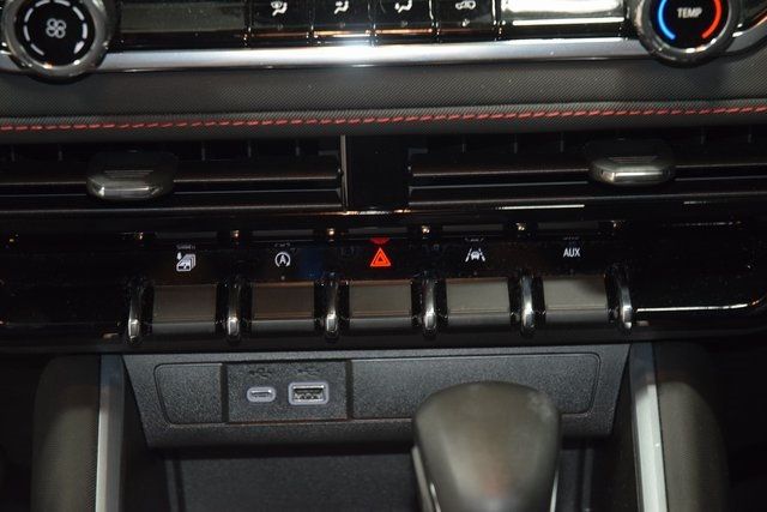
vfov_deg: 13.0
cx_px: 384
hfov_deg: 19.5
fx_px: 2237
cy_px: 256
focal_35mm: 105
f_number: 4.5
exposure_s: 1/20
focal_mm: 70
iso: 1800
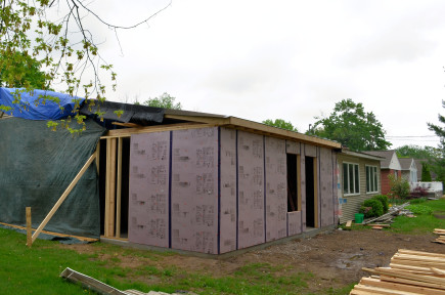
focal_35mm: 31
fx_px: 382
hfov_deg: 60.1
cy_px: 129
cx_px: 190
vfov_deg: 42.1
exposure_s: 1/125
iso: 160
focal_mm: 18
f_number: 11
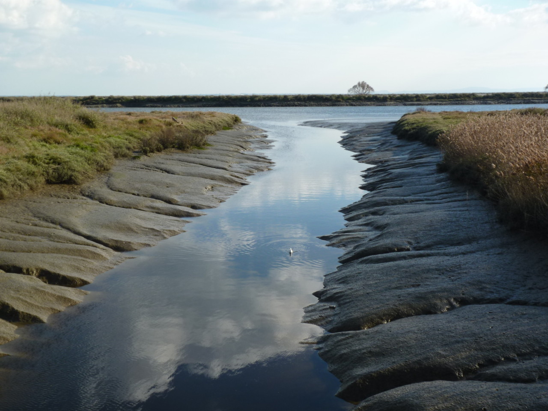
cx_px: 274
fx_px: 728
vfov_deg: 31.5
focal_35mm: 46
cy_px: 206
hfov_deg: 41.2
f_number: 5.6
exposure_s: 1/250
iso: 80
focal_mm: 8.2
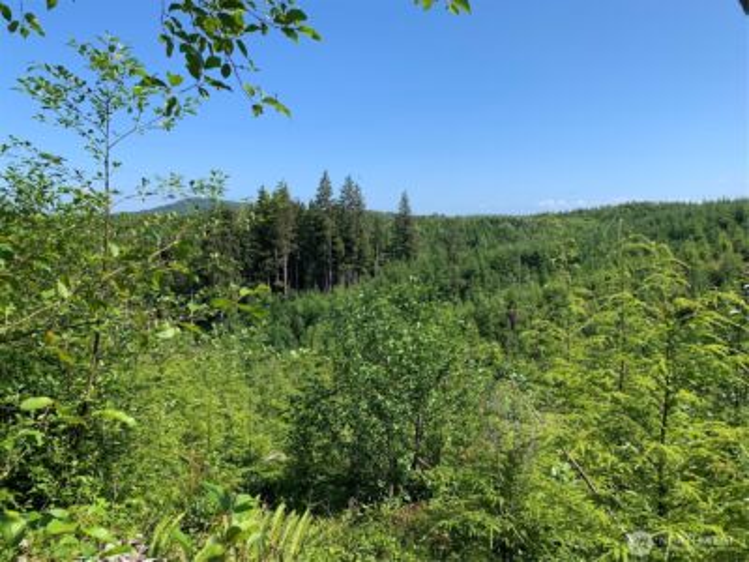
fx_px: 563
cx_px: 374
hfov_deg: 67.3
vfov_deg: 53.1
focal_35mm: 26
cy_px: 281
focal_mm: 4.25
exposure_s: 1/1689
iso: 25
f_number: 1.8
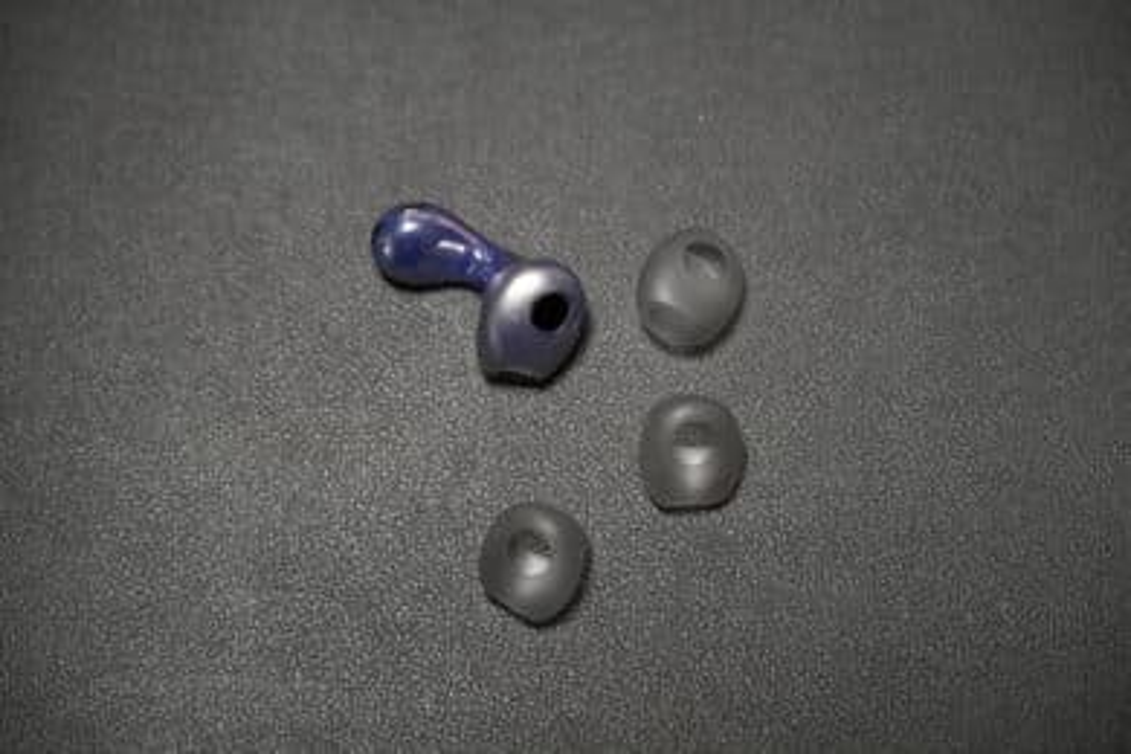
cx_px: 566
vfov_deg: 18.2
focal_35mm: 75
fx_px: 2356
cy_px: 377
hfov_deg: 27.0
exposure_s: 1/80
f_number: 3.5
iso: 800
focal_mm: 75
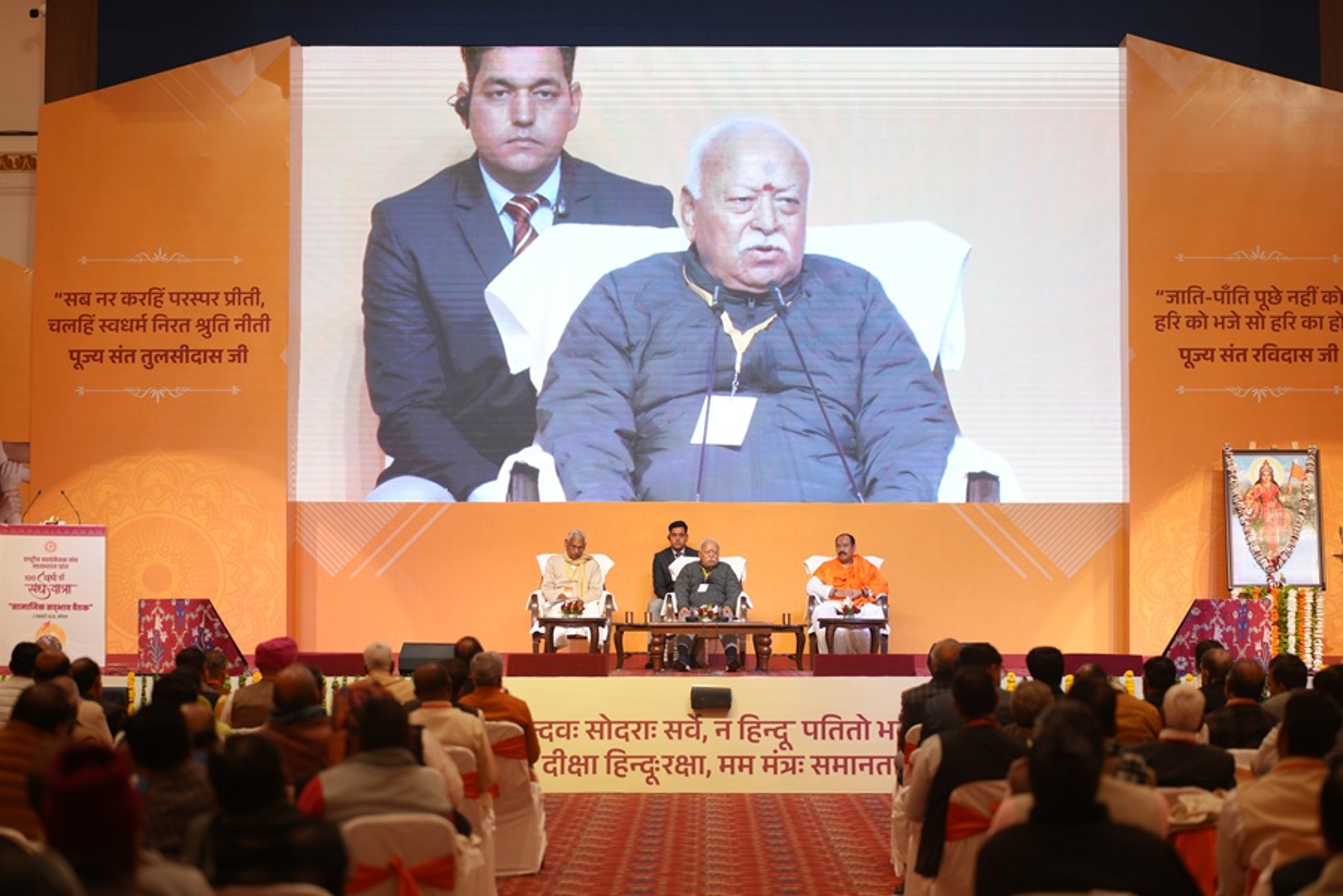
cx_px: 672
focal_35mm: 85
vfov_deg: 16.1
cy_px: 448
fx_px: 3171
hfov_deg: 23.9
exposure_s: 1/200
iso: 320
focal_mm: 85
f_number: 2
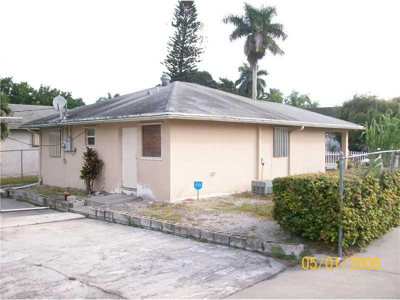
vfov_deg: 39.7
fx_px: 416
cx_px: 200
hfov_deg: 51.4
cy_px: 150
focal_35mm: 36
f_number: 2.7
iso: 80
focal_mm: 6
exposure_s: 1/323
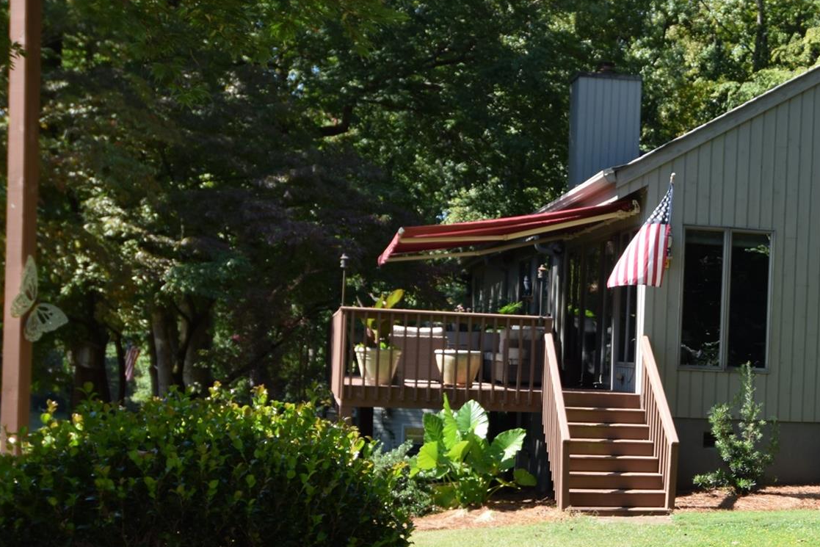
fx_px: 1503
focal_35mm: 66
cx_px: 698
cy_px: 373
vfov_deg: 20.5
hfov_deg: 29.5
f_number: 6.3
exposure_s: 1/160
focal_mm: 24
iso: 100
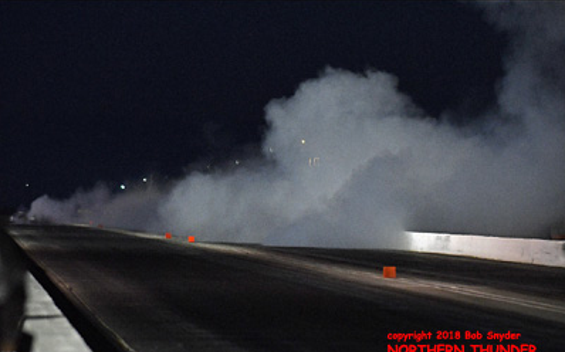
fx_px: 3670
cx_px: 282
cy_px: 188
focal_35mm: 239
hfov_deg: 8.8
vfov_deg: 5.5
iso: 3200
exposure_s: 1/640
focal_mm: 155
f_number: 5.6
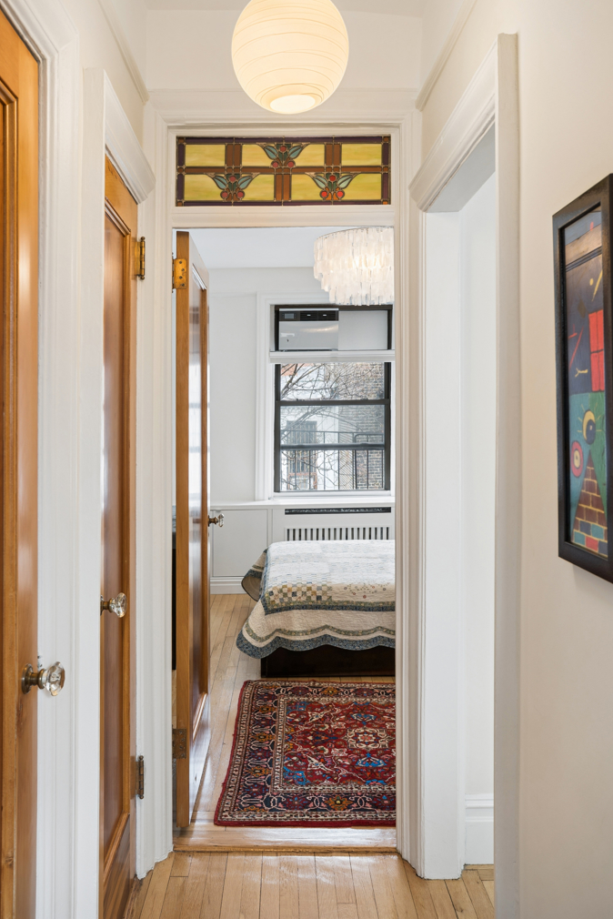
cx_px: 294
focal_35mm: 31
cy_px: 438
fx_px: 791
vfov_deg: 60.2
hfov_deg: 42.3
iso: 100
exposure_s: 1/1.25
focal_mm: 29
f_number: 8
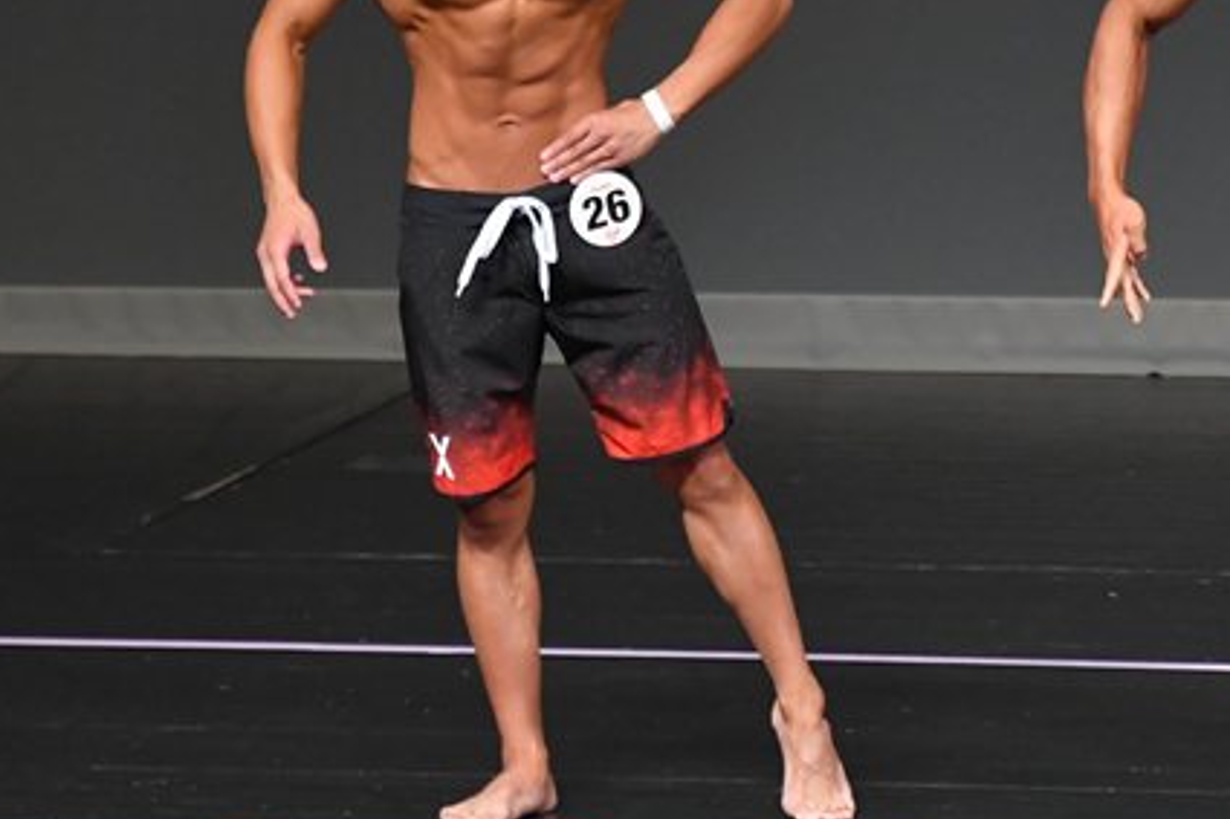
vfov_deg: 2.2
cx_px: 902
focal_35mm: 629
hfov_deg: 3.3
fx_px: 21481
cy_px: 208
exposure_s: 1/400
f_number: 5.6
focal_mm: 230
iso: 4000
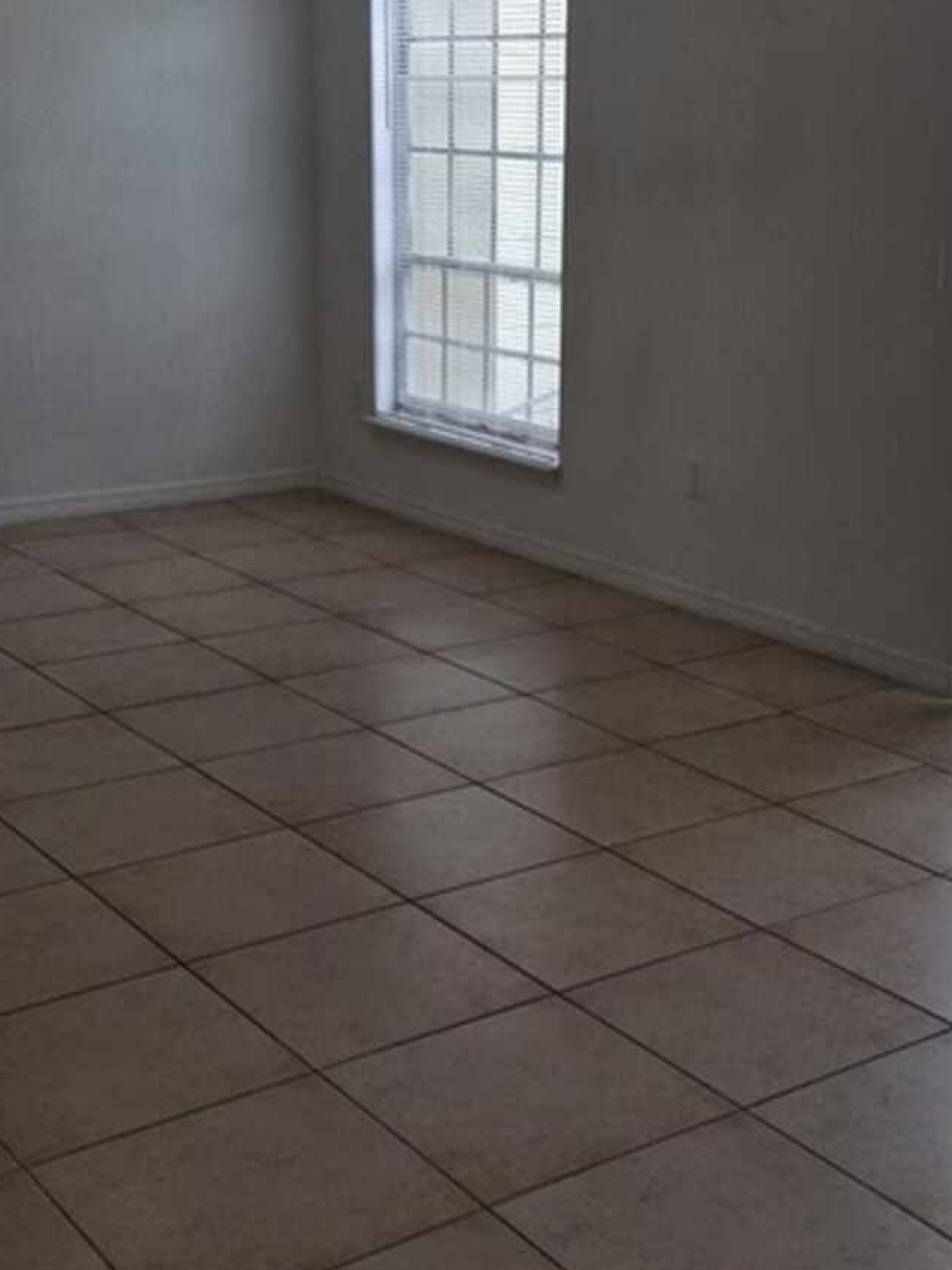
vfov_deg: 36.8
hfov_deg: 28.0
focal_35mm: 52
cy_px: 630
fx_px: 1906
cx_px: 552
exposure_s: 1/100
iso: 50
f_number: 1.8
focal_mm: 3.98
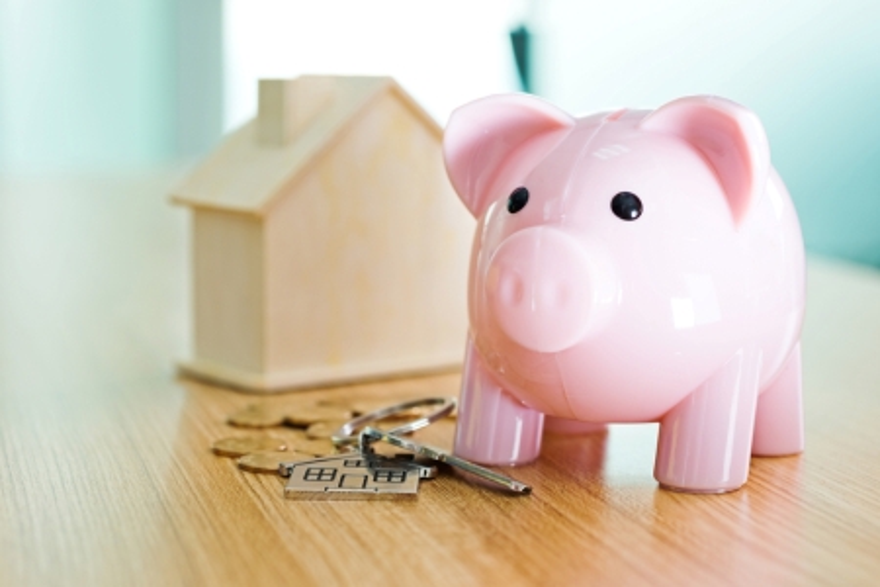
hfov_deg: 33.4
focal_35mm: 60
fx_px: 1467
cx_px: 440
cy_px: 294
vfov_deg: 22.6
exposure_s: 1/60
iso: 100
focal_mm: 60
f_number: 5.6
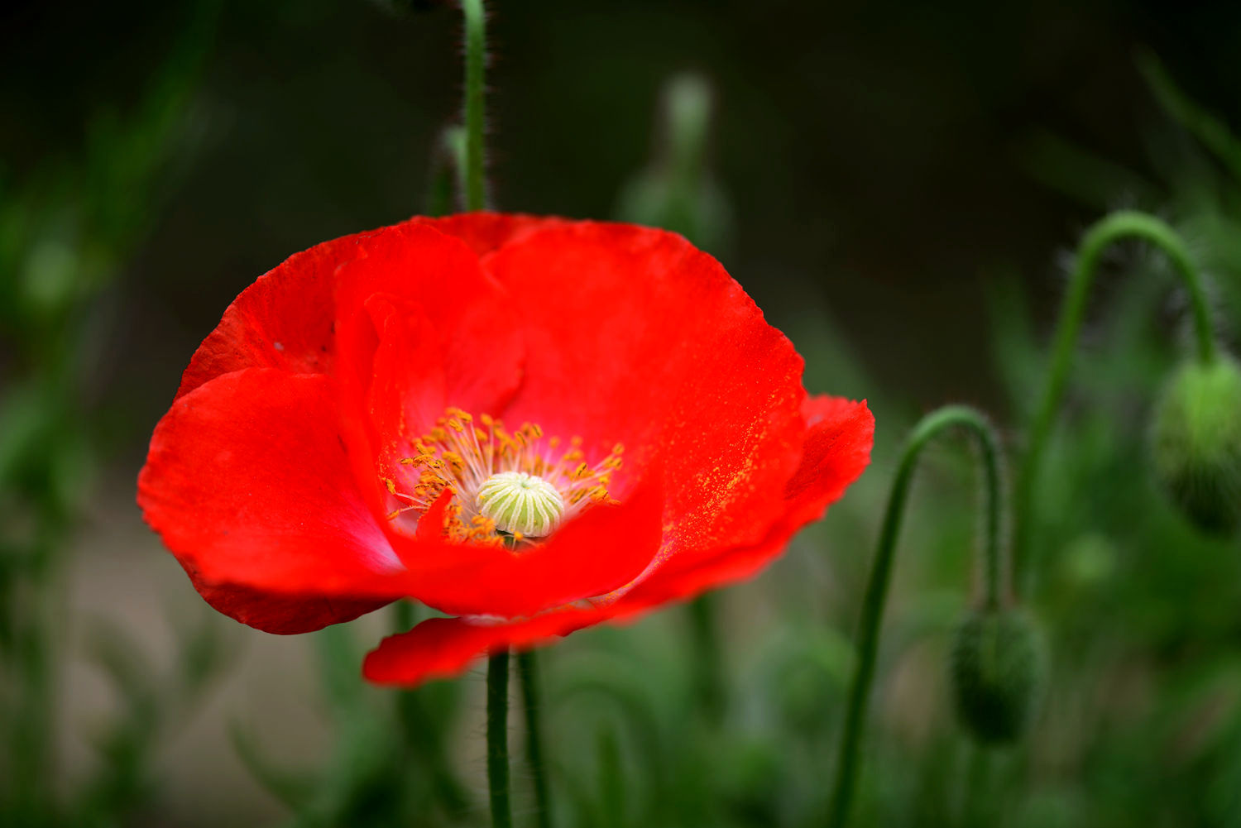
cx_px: 620
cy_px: 414
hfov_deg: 19.5
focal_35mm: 105
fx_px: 3620
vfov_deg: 13.0
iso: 100
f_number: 4
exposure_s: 1/400
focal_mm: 105
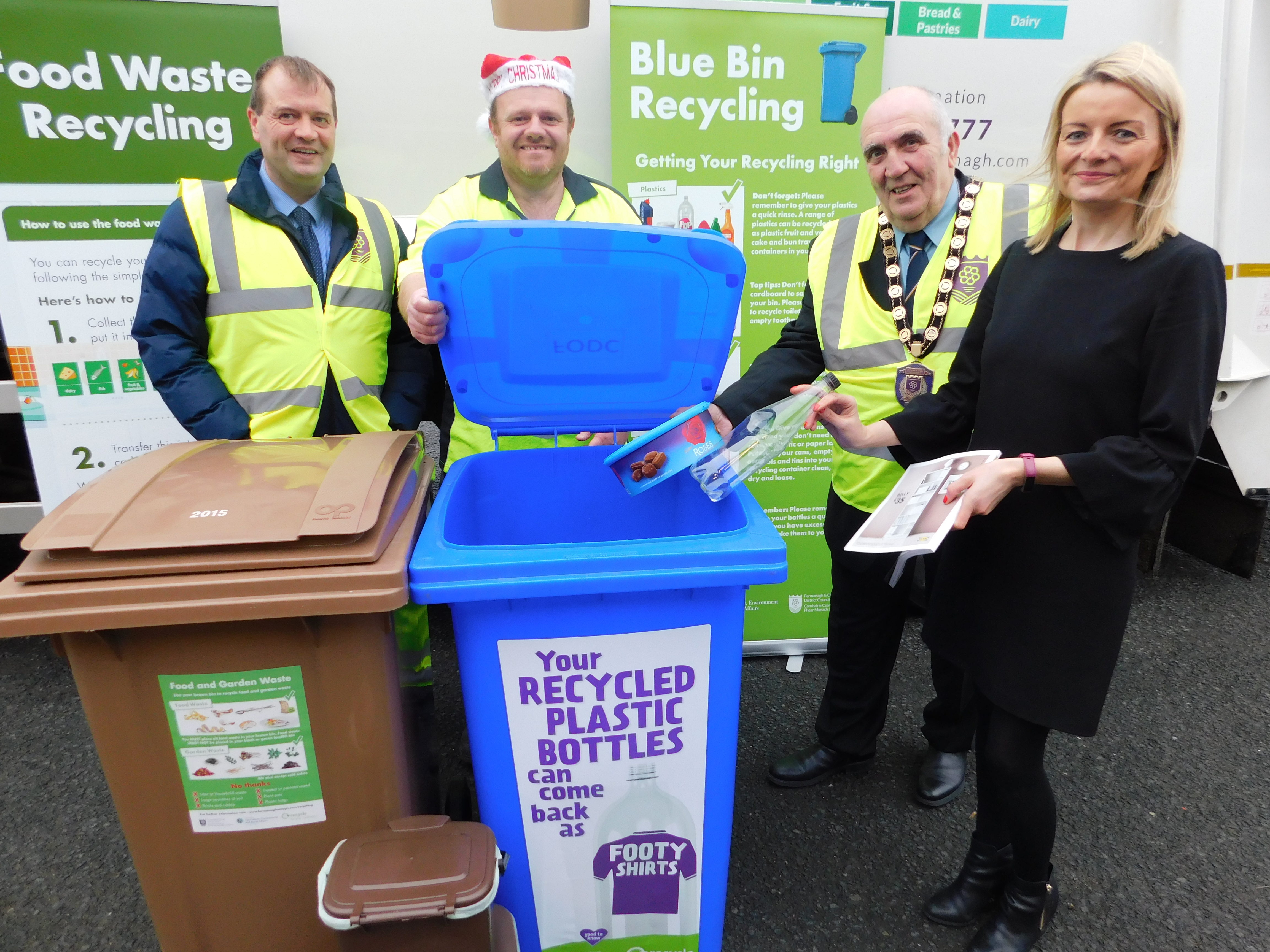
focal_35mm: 23
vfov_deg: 58.9
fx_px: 844
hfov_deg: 73.9
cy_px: 476
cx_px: 635
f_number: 3
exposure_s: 1/30
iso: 180
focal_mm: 4
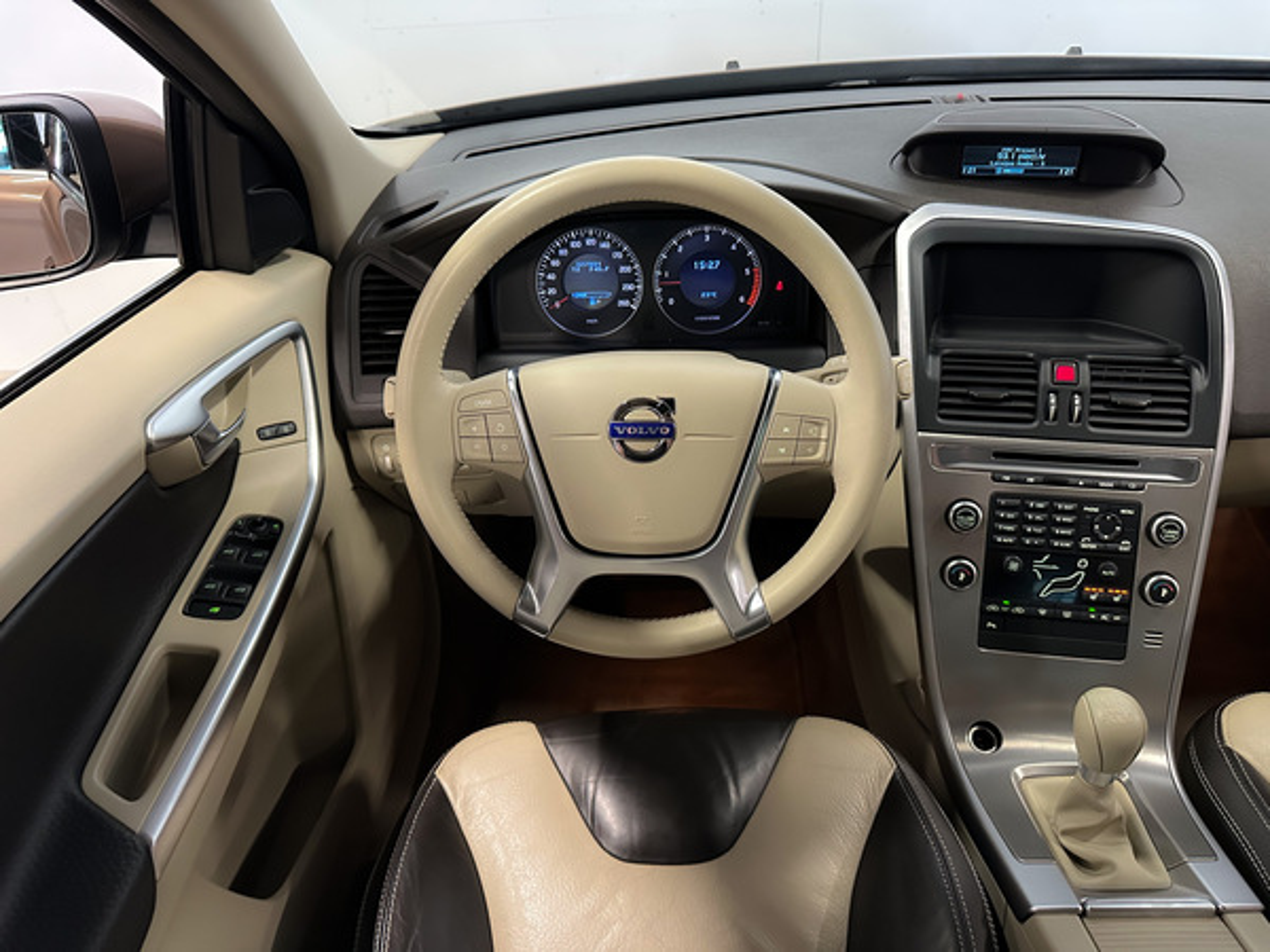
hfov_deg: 71.6
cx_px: 635
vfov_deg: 56.8
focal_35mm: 24
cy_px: 476
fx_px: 881
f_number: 1.8
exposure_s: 1/60
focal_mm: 6.86
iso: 800
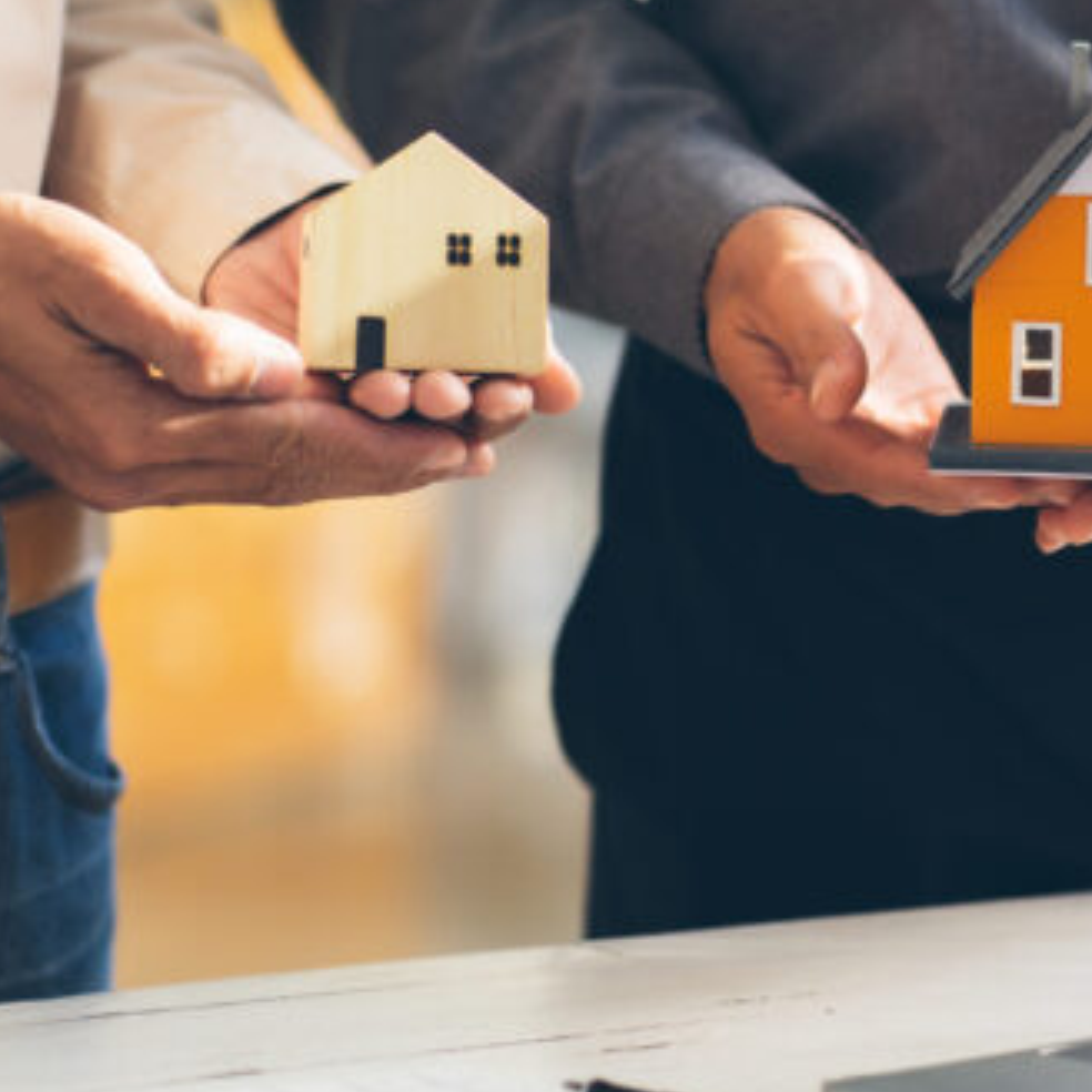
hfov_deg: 9.9
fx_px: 6282
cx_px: 995
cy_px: 311
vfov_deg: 9.9
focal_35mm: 176
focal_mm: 85
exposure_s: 1/100
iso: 160
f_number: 2.8
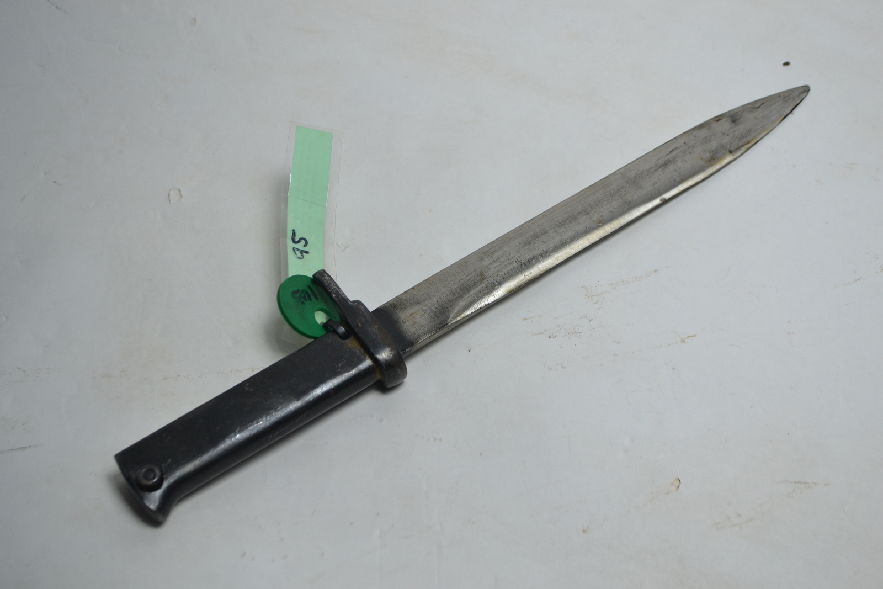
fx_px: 1472
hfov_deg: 33.4
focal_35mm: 60
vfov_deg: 22.6
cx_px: 442
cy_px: 294
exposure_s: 1/20
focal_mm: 40
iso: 400
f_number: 5.3
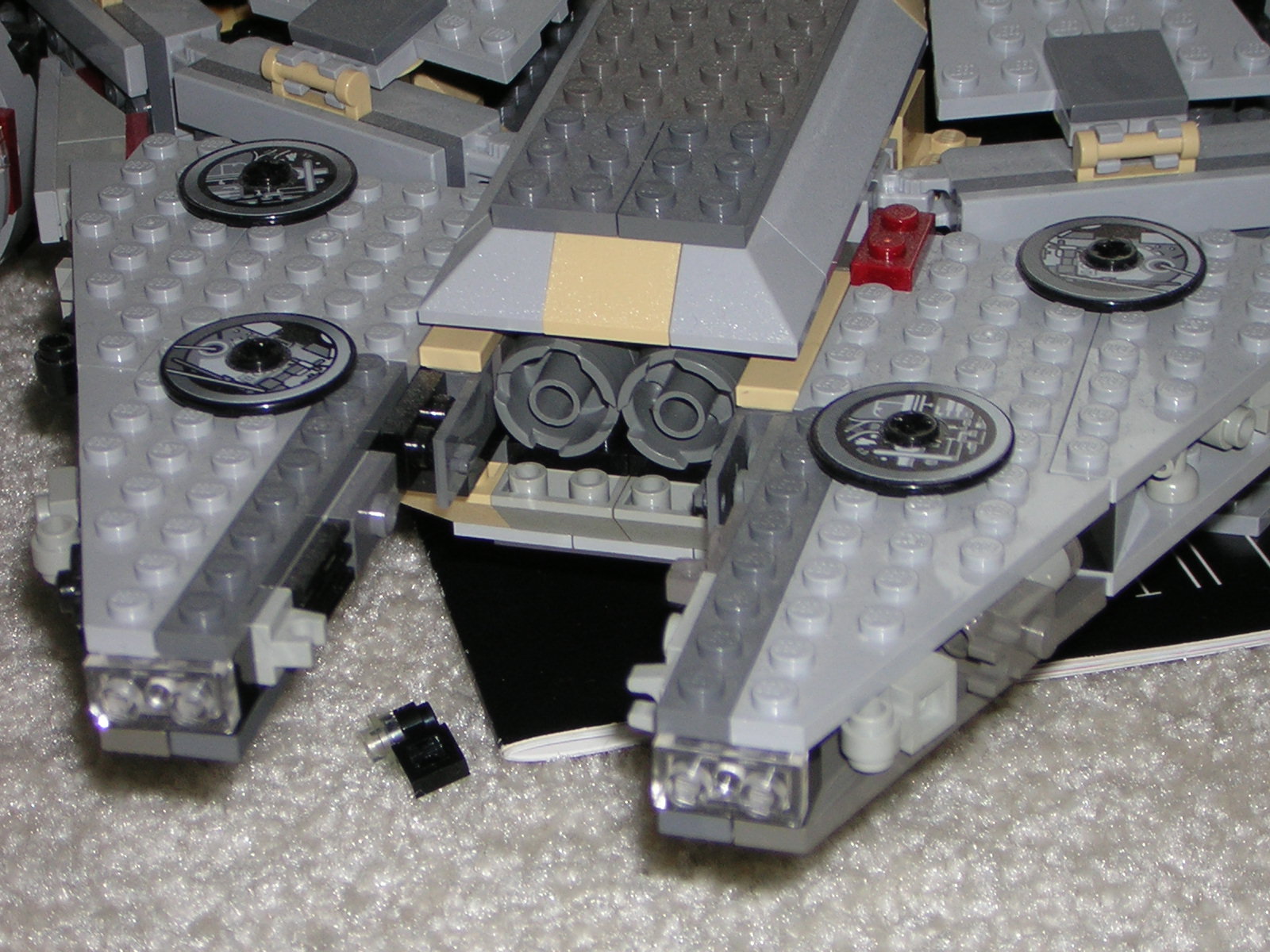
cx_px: 635
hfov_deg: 19.6
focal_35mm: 100
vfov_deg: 14.8
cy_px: 476
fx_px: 3669
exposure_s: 1/60.1
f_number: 4.5
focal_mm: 13.1
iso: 50
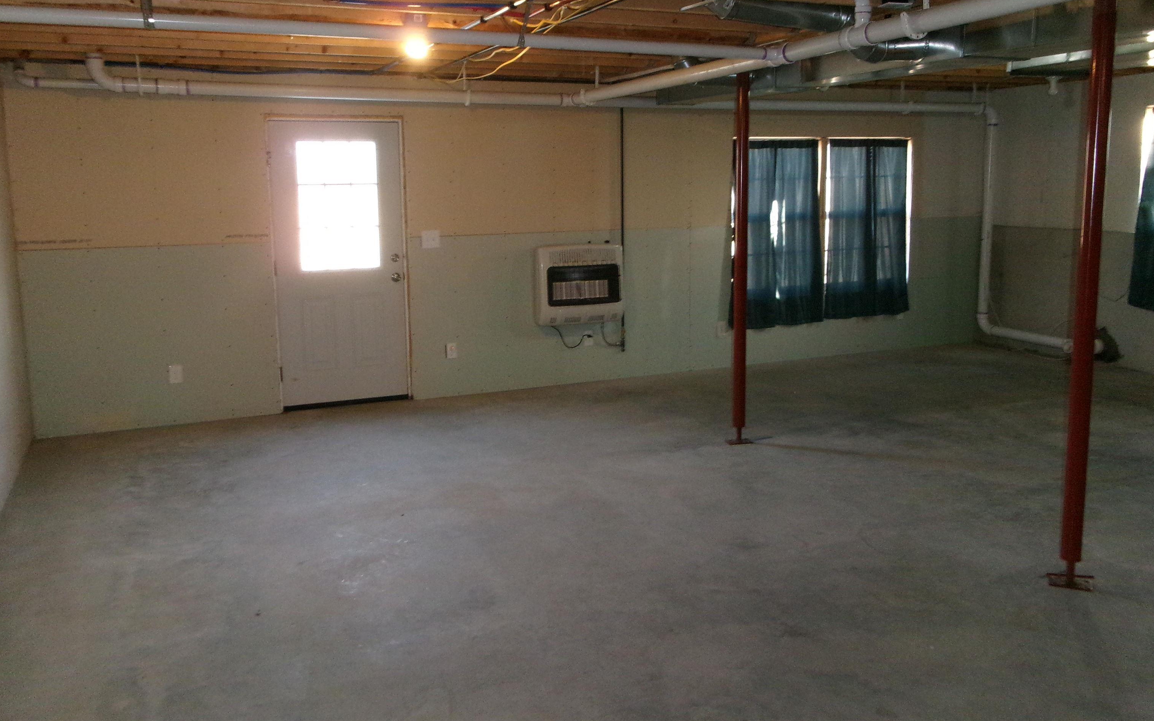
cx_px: 581
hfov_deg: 62.9
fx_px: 944
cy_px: 325
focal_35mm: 30
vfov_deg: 41.8
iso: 595
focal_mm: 5.1
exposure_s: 1/34
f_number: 3.9
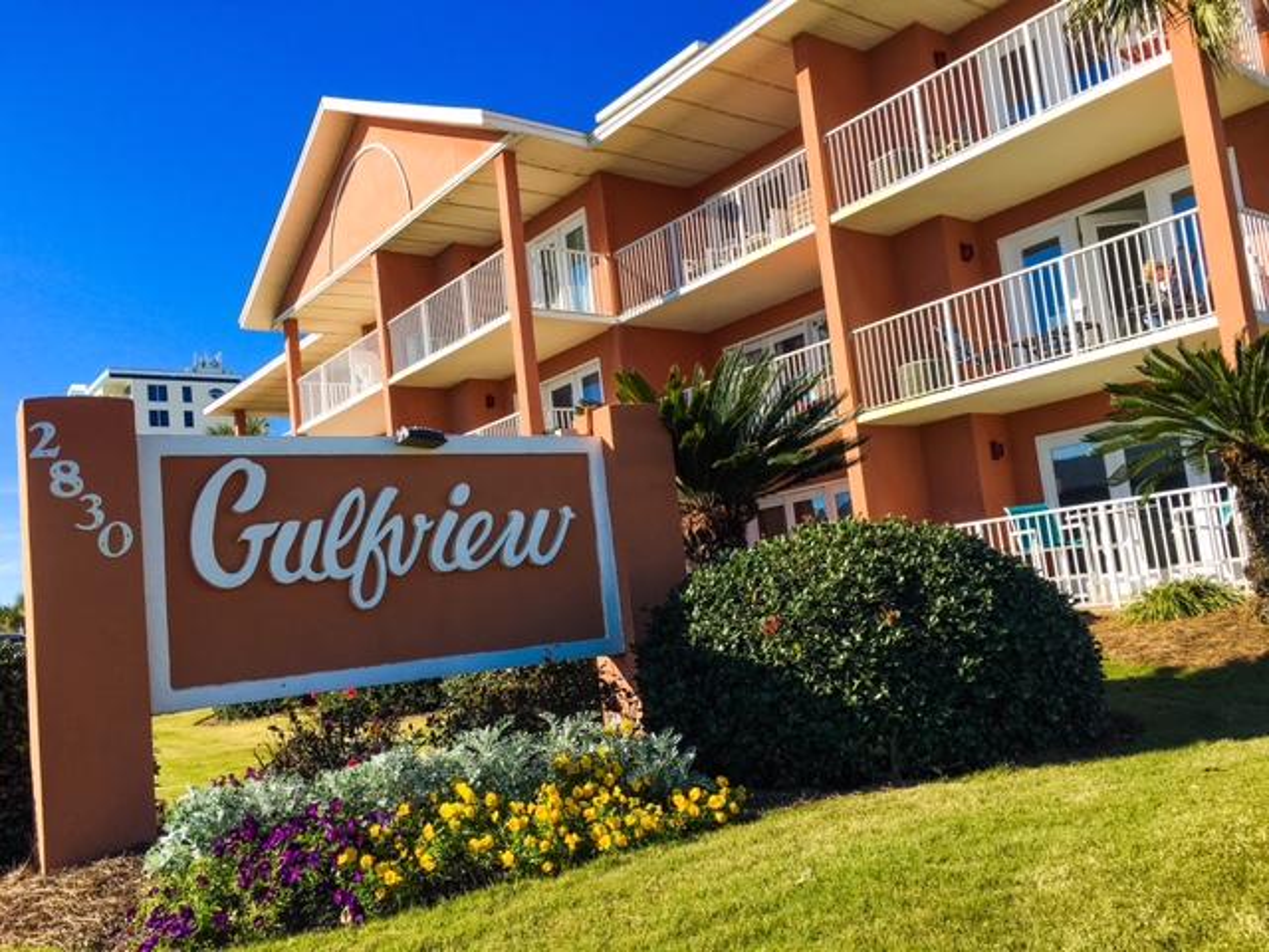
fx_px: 1063
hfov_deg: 61.7
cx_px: 634
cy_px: 476
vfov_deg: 48.2
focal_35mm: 29
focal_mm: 4.15
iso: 25
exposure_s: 1/1326
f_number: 2.2
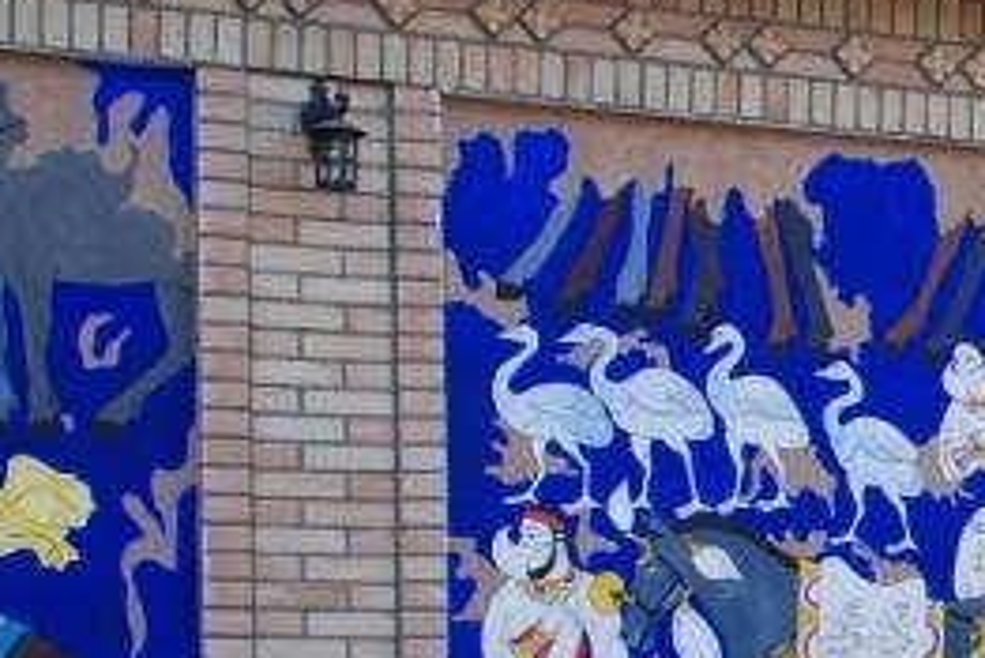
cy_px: 780
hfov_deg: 15.1
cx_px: 1323
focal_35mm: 129
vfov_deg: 10.5
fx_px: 3531
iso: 100
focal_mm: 22
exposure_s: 1/90
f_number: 4.8
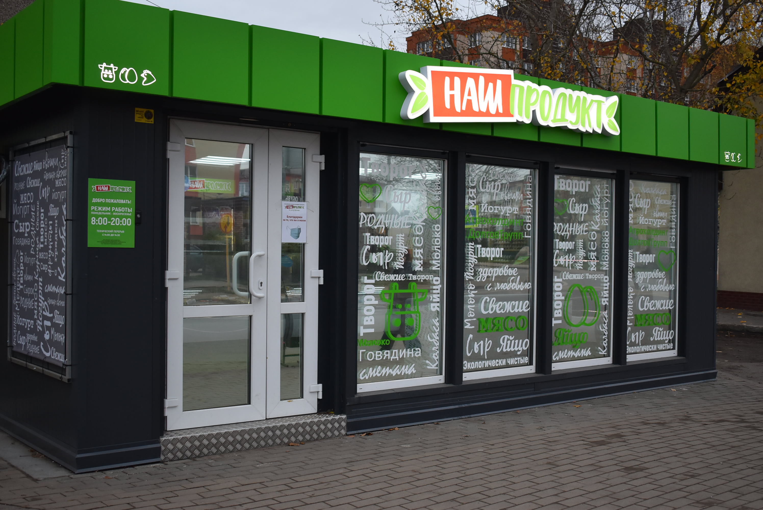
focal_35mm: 42
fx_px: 891
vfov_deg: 31.9
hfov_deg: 46.4
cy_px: 255
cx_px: 382
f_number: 4.2
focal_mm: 28
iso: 640
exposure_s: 1/60
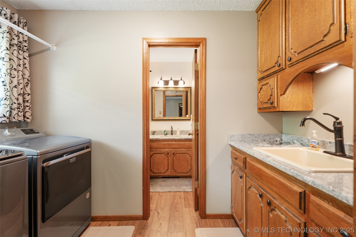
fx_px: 158
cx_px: 178
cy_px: 118
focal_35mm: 16
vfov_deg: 73.7
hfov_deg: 96.7
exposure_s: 1.3
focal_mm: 16
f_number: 9
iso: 250
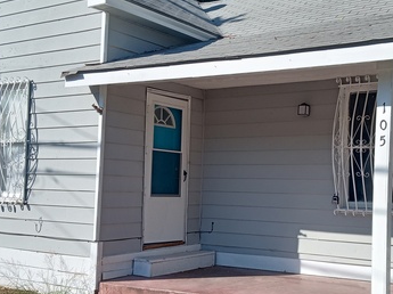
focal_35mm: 52
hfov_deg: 36.7
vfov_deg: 27.9
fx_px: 590
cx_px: 238
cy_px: 173
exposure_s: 1/1332
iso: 100
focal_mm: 3.71
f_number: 2.2
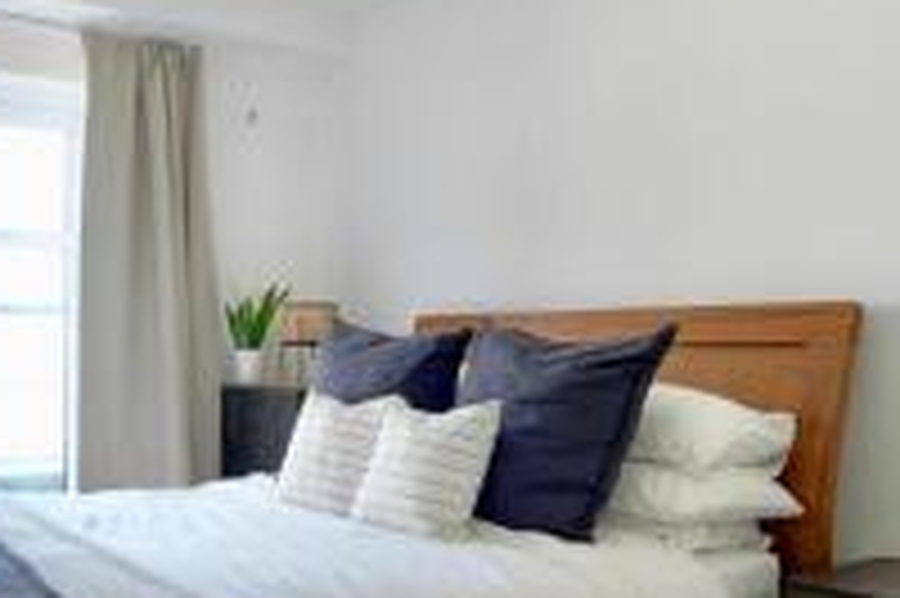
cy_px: 362
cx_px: 288
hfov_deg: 49.7
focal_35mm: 38
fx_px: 949
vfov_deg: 34.9
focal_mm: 16
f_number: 5
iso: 100
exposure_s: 1/15
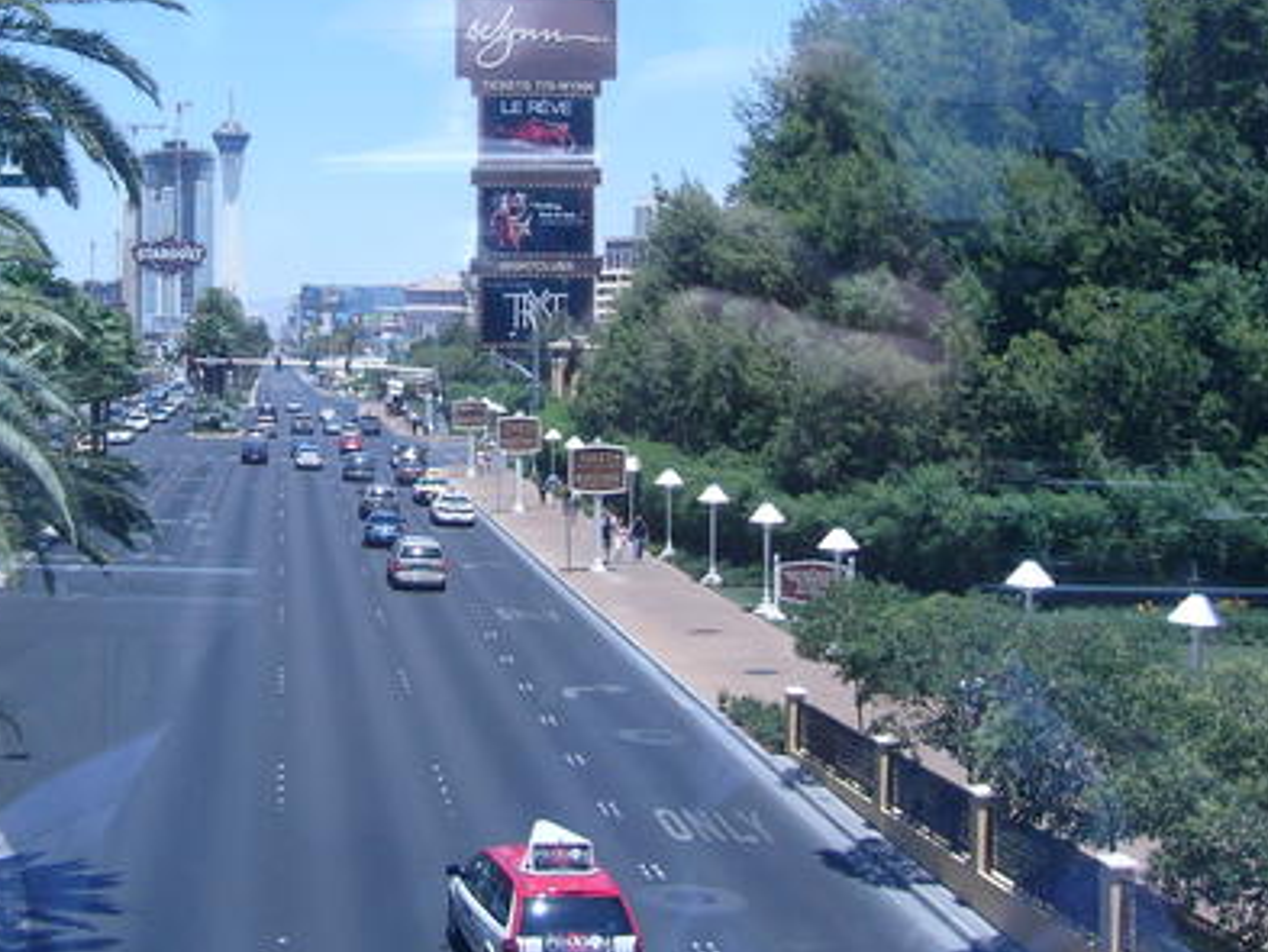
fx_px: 2089
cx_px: 361
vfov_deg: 25.3
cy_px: 210
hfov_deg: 33.3
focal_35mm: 57
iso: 100
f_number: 8
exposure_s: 1/200
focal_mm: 5.8
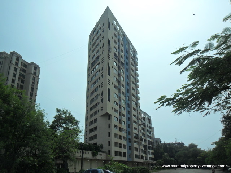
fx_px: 214
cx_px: 116
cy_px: 86
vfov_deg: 44.2
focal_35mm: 32
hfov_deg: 56.8
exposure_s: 1/500
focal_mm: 5.7
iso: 100
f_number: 9.4
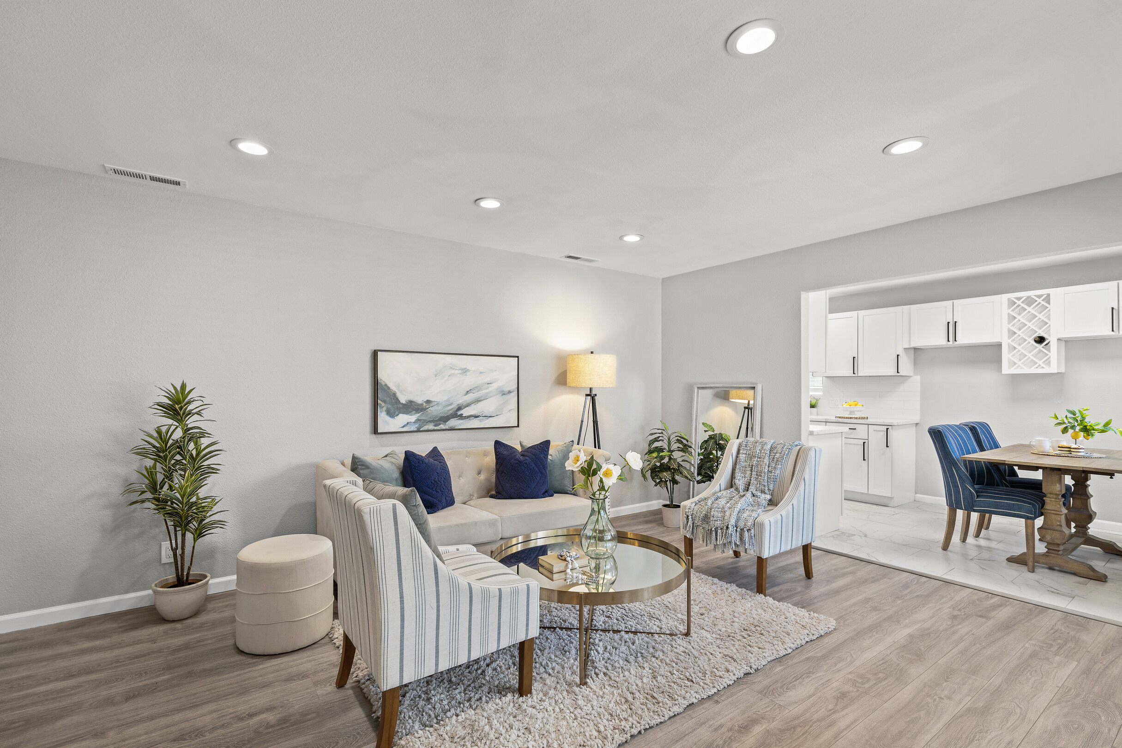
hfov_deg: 96.7
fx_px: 499
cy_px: 374
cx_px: 561
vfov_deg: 73.7
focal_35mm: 16
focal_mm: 16
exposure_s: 1
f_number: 6.7
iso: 100
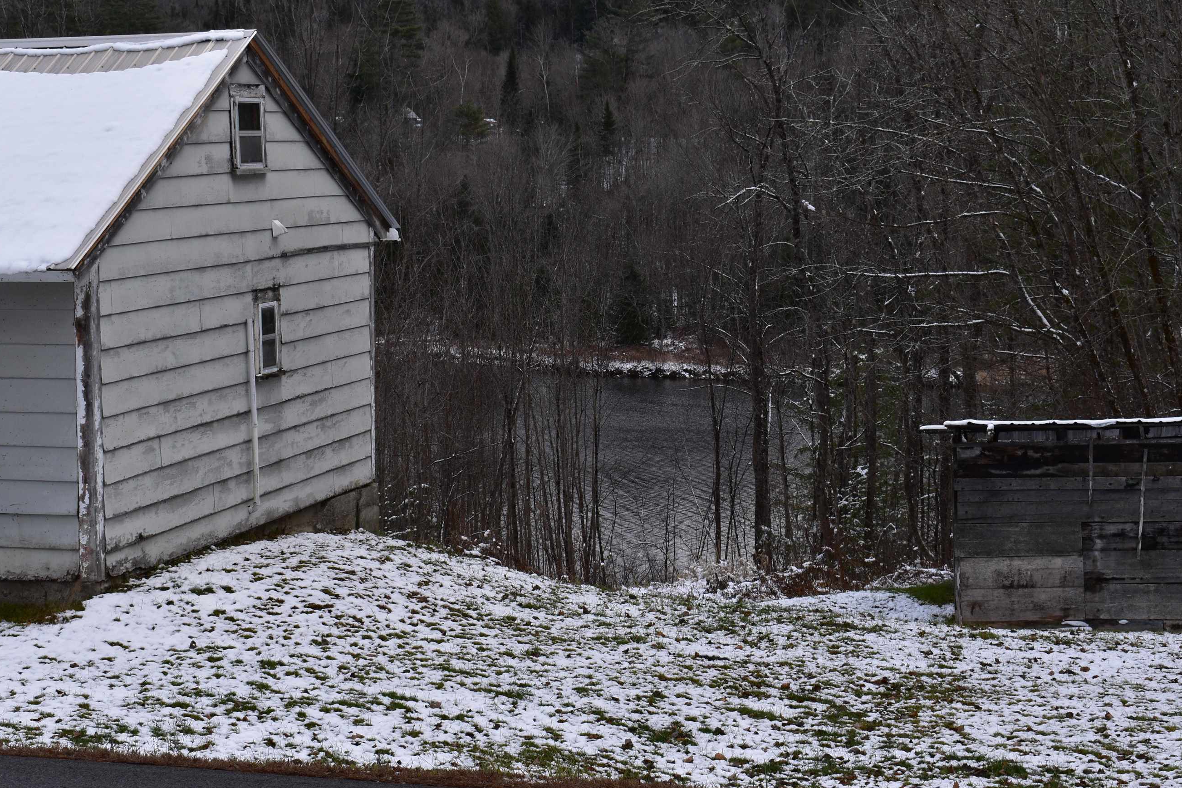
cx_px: 575
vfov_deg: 17.1
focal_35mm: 80
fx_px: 2613
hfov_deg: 25.5
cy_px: 363
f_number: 10
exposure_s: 1/320
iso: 400
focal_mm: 45
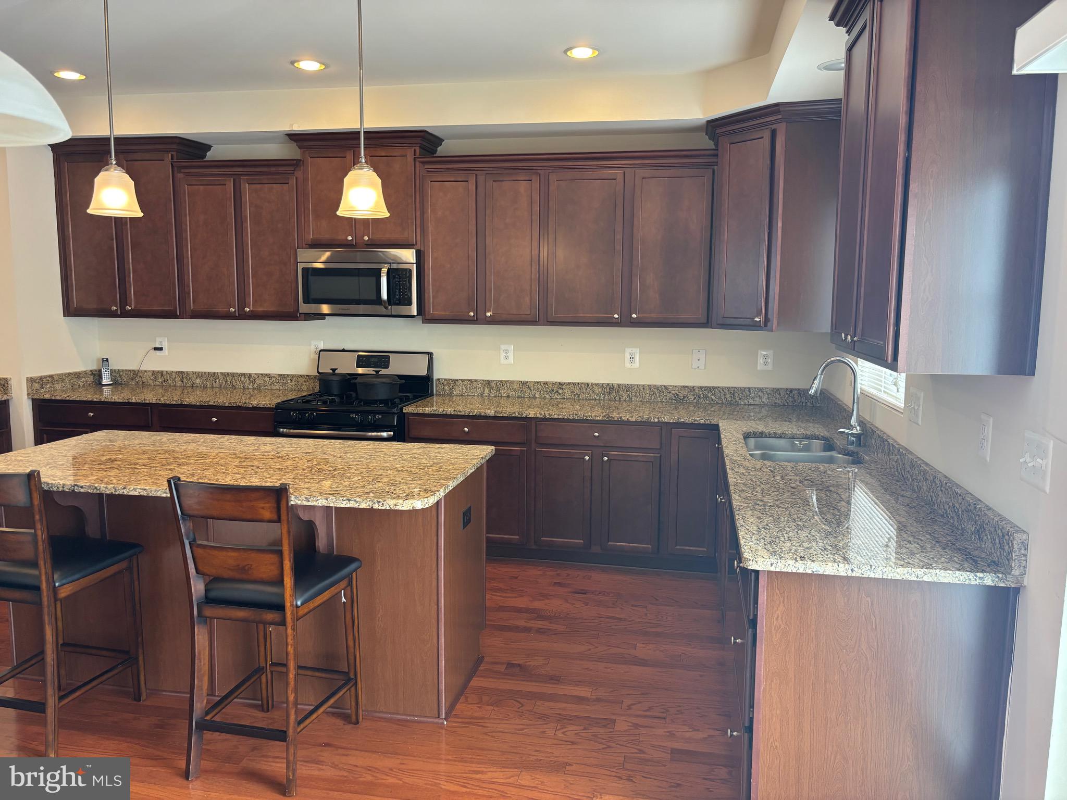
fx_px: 801
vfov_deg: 53.1
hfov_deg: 67.3
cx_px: 534
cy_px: 400
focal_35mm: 26
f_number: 1.6
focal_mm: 5.96
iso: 125
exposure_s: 1/120
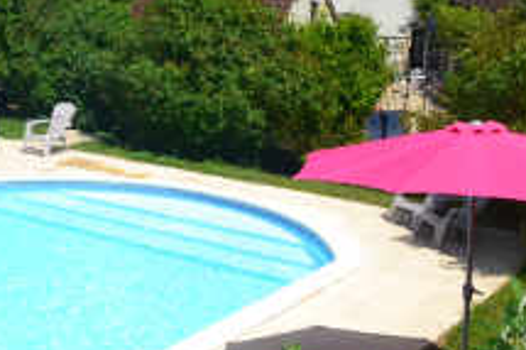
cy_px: 186
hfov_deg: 28.2
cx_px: 54
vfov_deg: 19.7
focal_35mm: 69
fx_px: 1007
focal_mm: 18
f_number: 10
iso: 100
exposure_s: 1/250
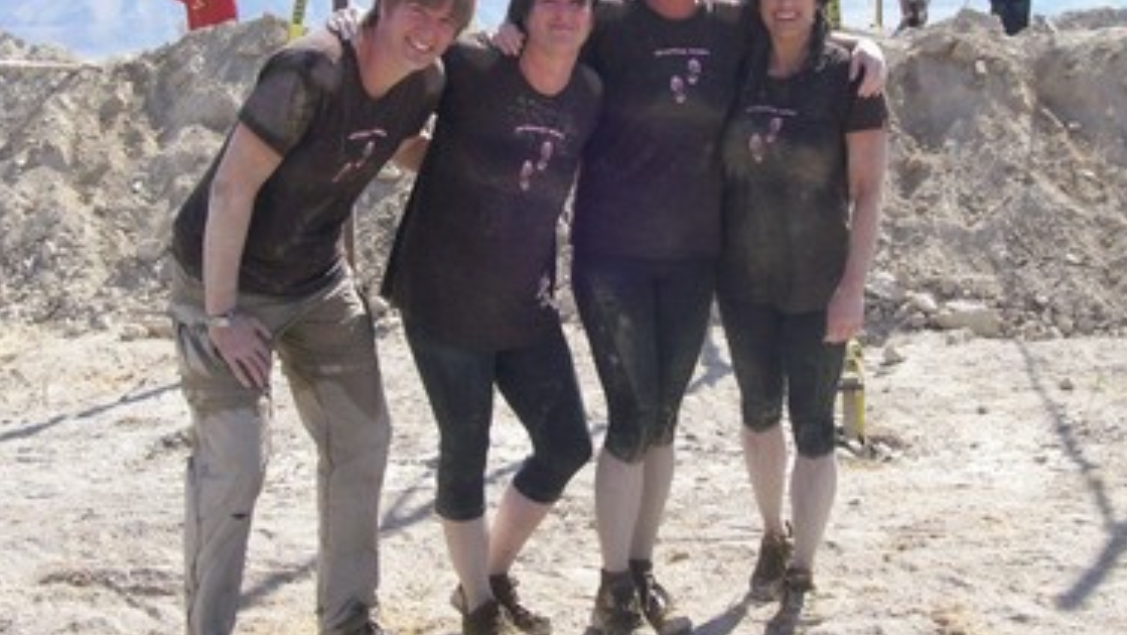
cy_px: 237
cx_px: 585
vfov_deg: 18.8
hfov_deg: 32.8
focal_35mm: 64
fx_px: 1913
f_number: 6
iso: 160
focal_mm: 9.4
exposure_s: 1/540
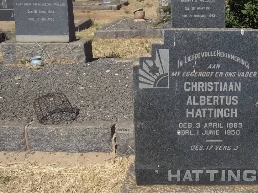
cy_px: 103
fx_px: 395
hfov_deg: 35.0
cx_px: 208
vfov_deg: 27.5
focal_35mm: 53
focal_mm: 5.7
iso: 80
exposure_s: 1/640
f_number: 5.5
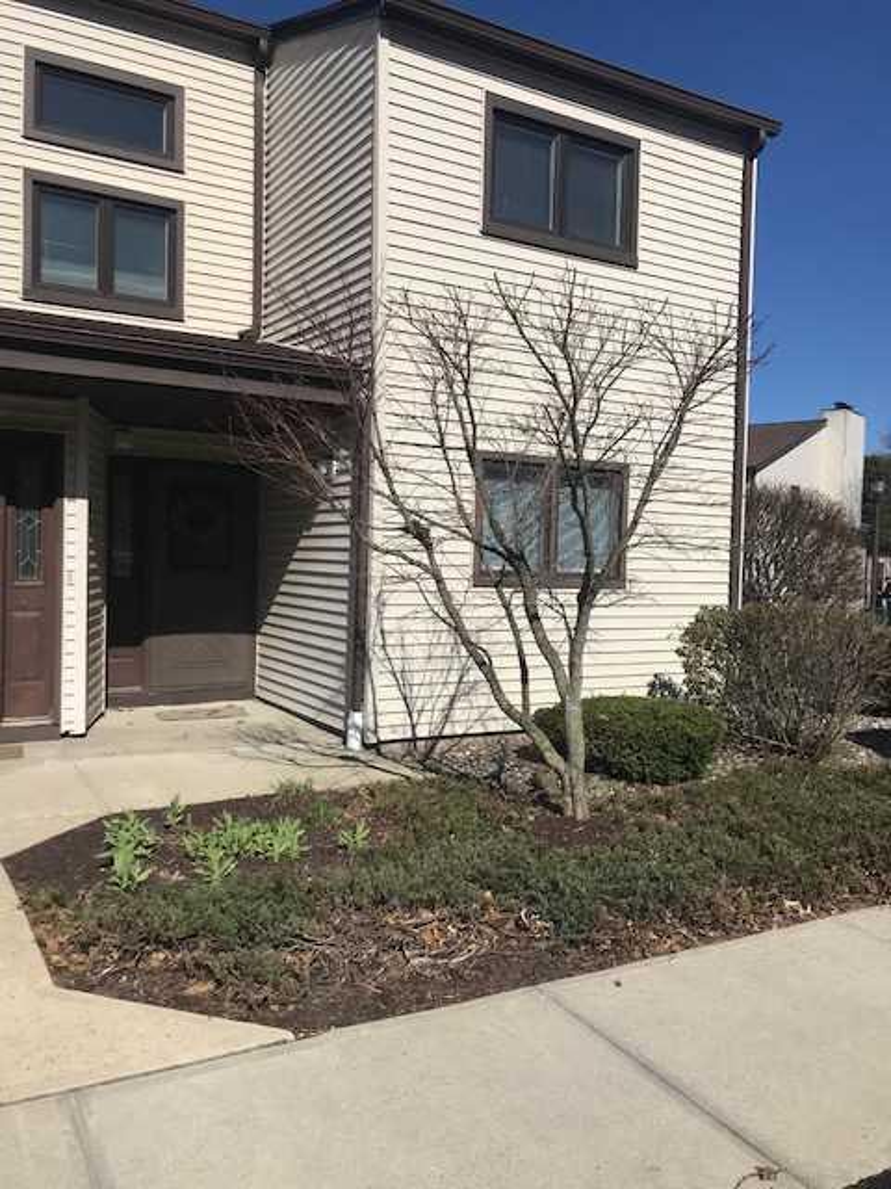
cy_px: 594
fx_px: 961
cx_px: 446
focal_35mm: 28
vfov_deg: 63.4
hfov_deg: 49.7
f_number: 1.8
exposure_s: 1/5051
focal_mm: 3.99
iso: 20
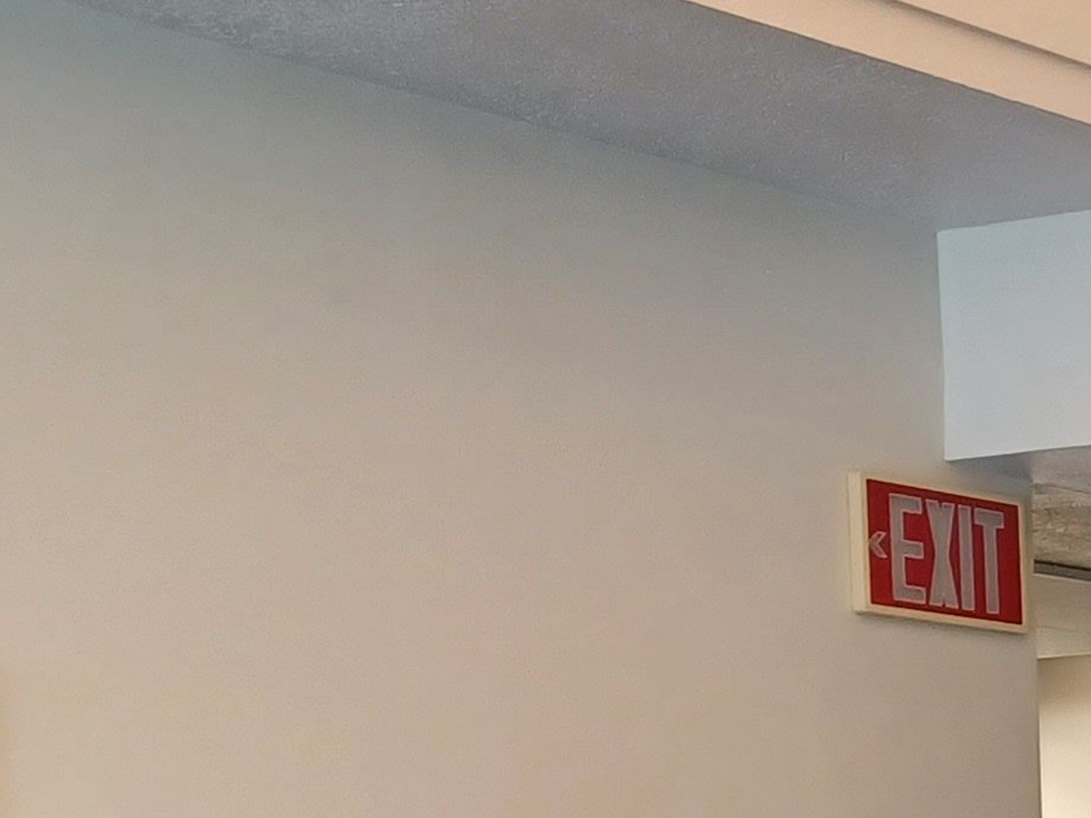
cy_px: 1251
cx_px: 2112
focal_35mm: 109
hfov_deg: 15.0
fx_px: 3436
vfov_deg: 12.8
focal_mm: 4.6
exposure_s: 1/30
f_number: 1.8
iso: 250
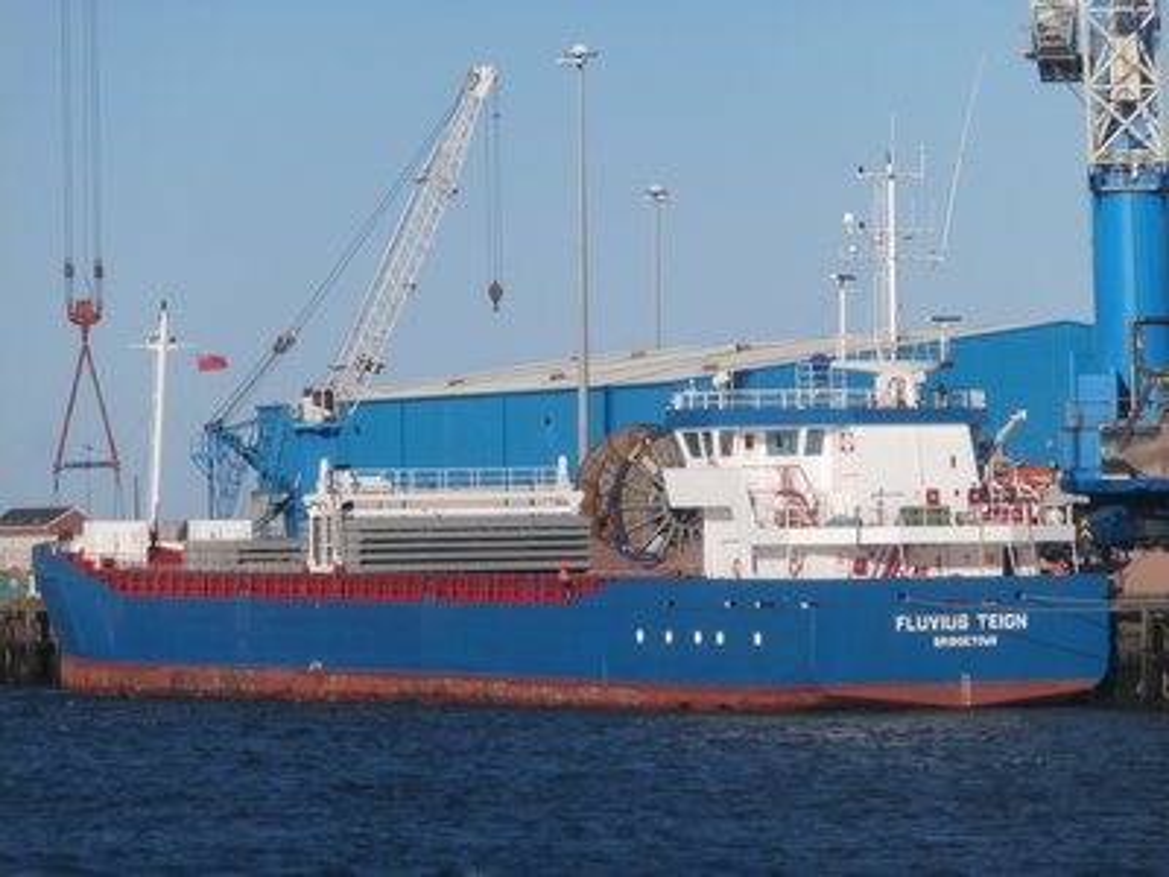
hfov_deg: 8.2
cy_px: 438
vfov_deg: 6.2
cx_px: 584
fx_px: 8105
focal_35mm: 240
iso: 100
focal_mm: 42
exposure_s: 1/800
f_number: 5.8
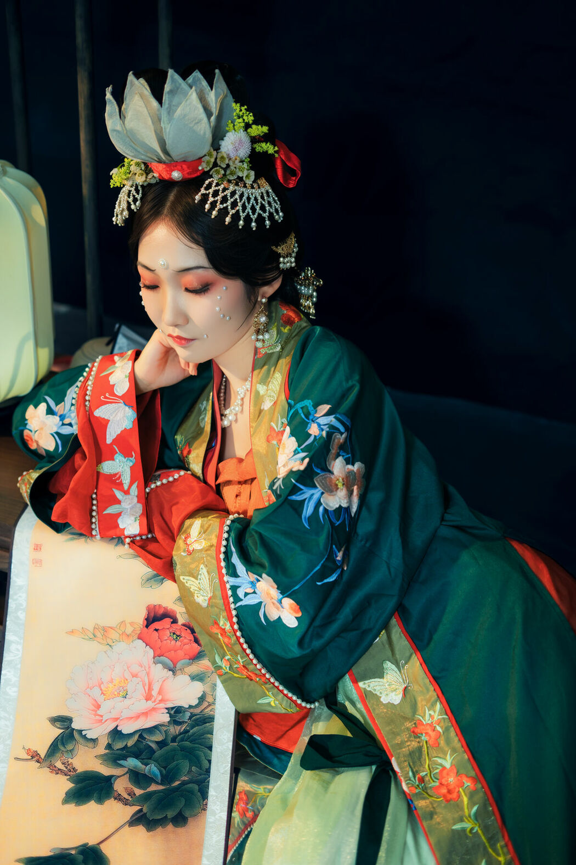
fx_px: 1200
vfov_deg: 39.6
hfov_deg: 27.0
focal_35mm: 50
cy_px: 432
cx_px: 288
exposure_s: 1/125
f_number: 2.2
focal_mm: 50
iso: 200
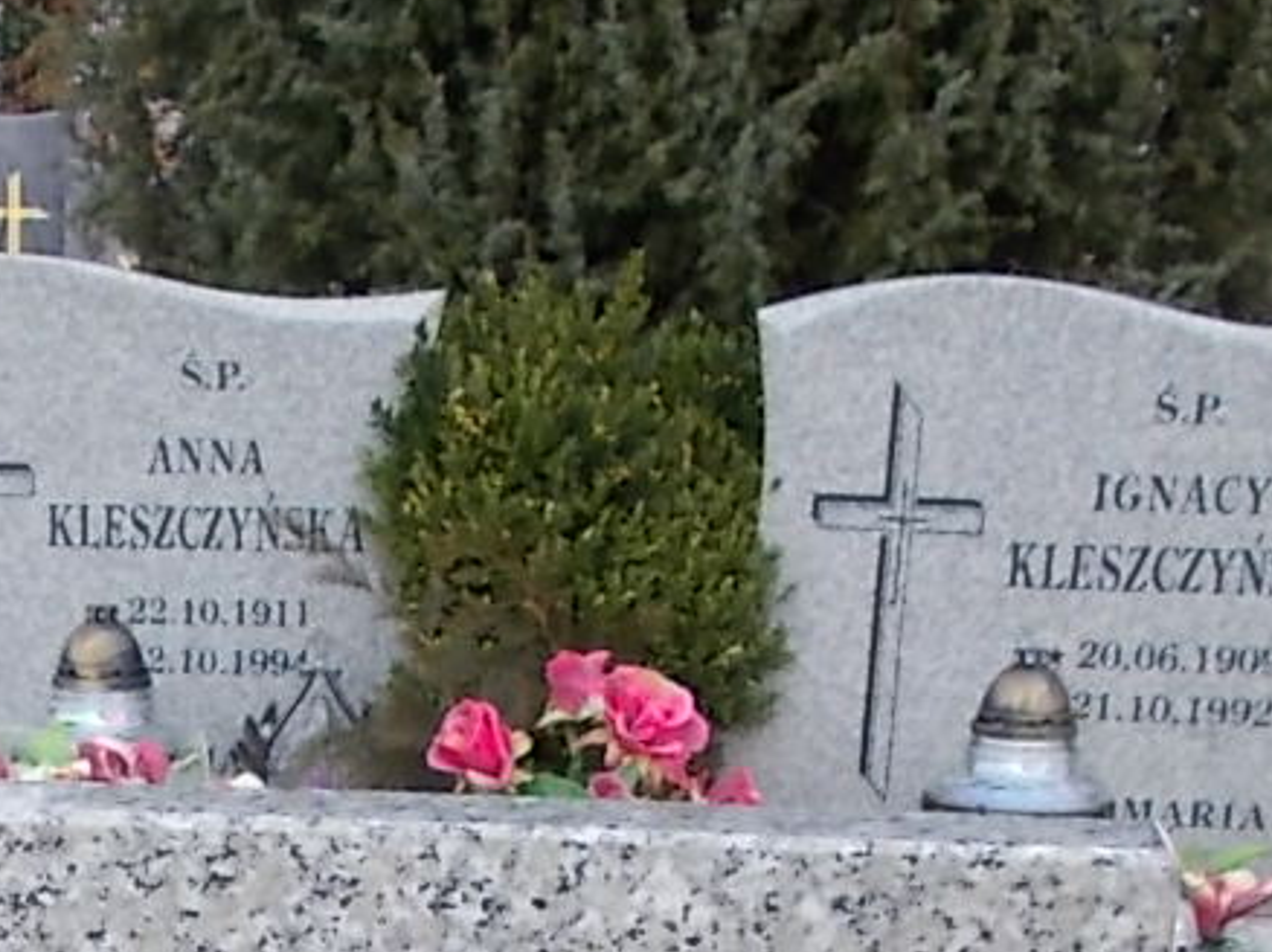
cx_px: 0
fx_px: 3489
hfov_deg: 20.0
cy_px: 1347
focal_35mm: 95
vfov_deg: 14.7
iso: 80
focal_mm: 4.6
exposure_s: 1/250
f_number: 3.2
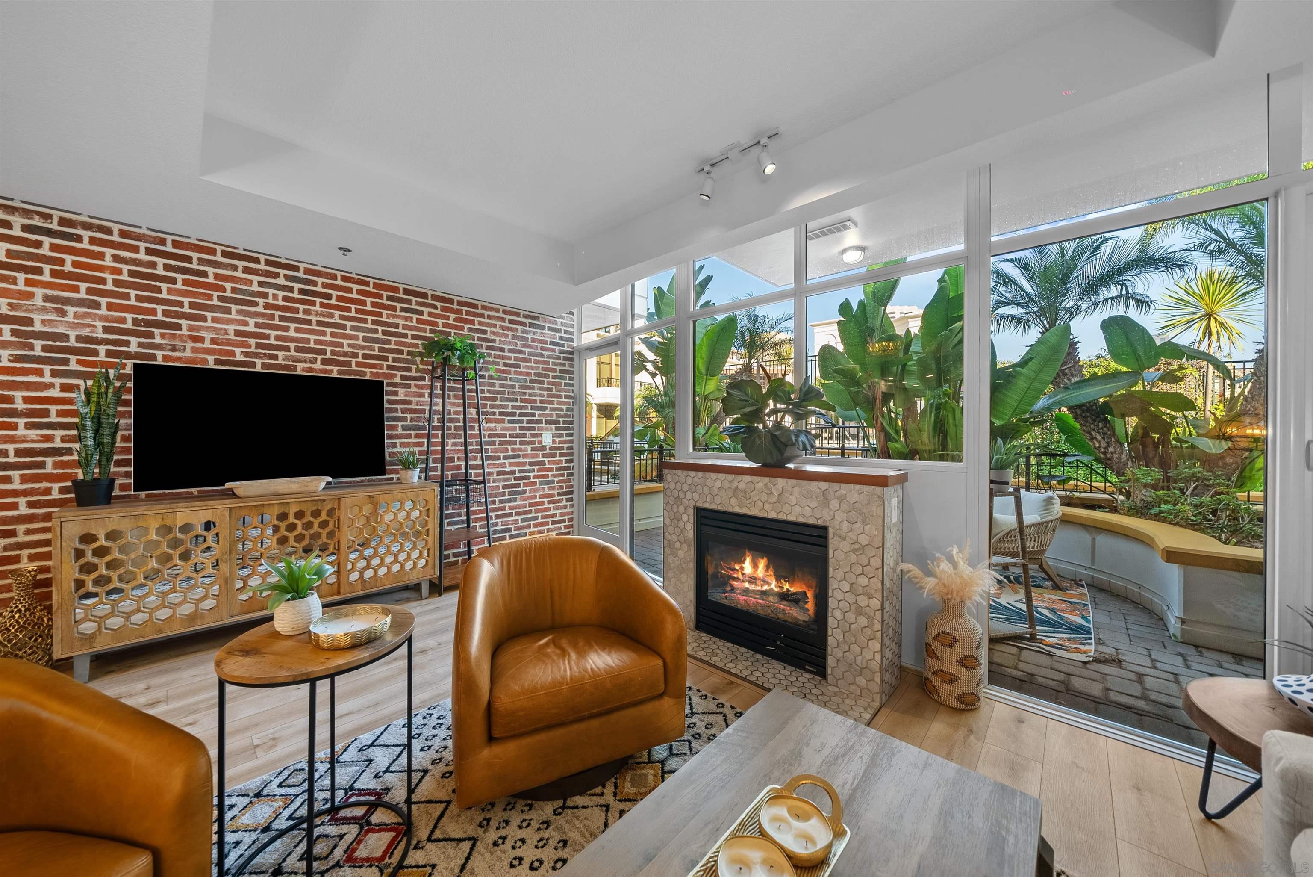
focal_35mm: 12
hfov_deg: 112.6
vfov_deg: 90.1
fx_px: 438
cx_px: 656
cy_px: 438
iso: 125
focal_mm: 12
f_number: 6.3
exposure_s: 1.6
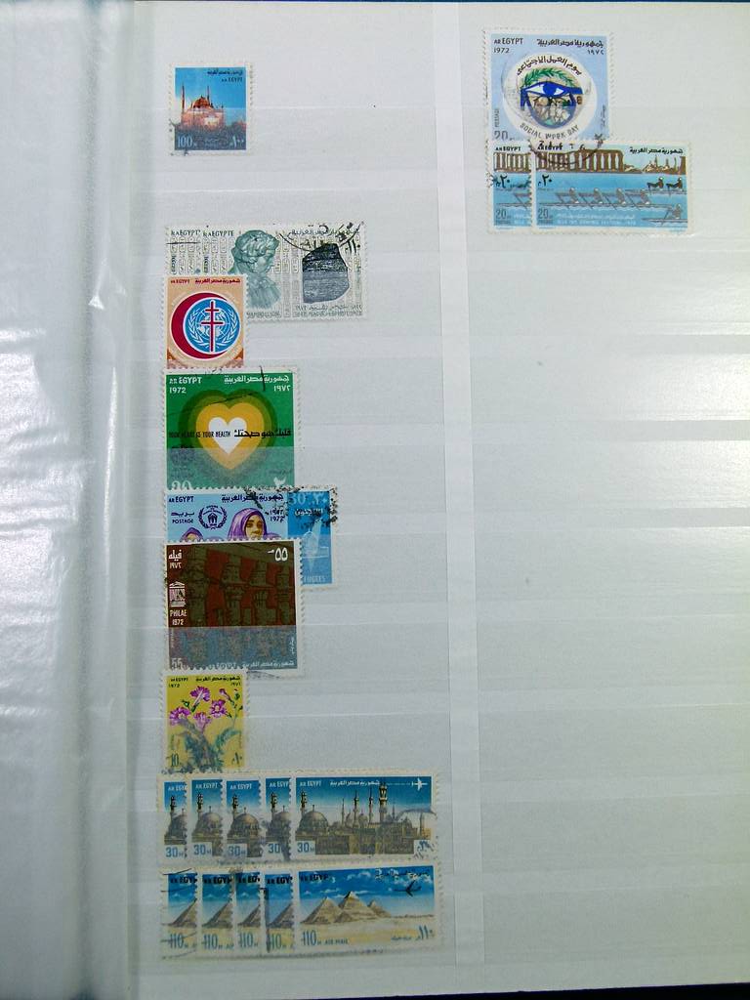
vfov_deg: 49.0
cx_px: 375
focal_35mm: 38
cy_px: 500
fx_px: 1098
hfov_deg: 37.7
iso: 100
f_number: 4
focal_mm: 6.8
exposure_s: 1/160
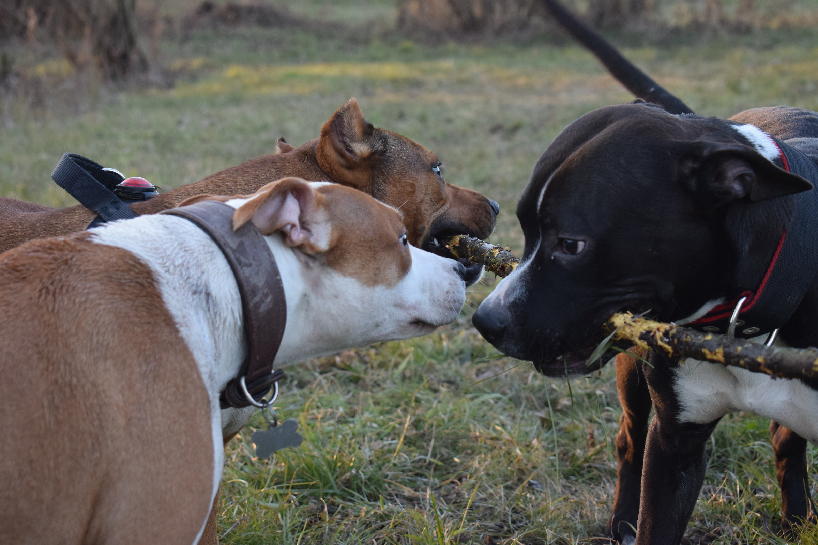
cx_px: 409
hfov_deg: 24.6
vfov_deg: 16.6
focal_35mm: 82
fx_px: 1874
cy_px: 272
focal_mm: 55
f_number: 5.6
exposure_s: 1/250
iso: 1400
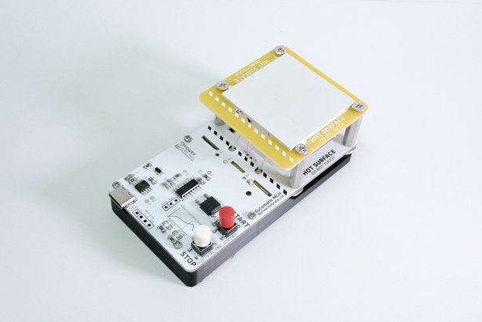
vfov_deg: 26.5
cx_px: 237
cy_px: 159
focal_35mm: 51
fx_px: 683
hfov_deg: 38.9
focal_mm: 17.6
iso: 2000
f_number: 8
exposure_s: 1/100
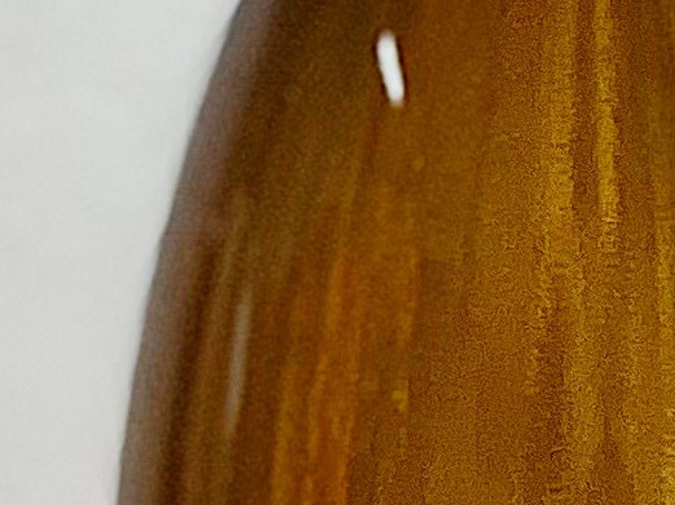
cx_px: 613
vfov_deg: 3.7
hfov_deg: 4.9
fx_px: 7835
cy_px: 154
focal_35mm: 402
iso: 80
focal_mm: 6
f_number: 2
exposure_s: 1/100
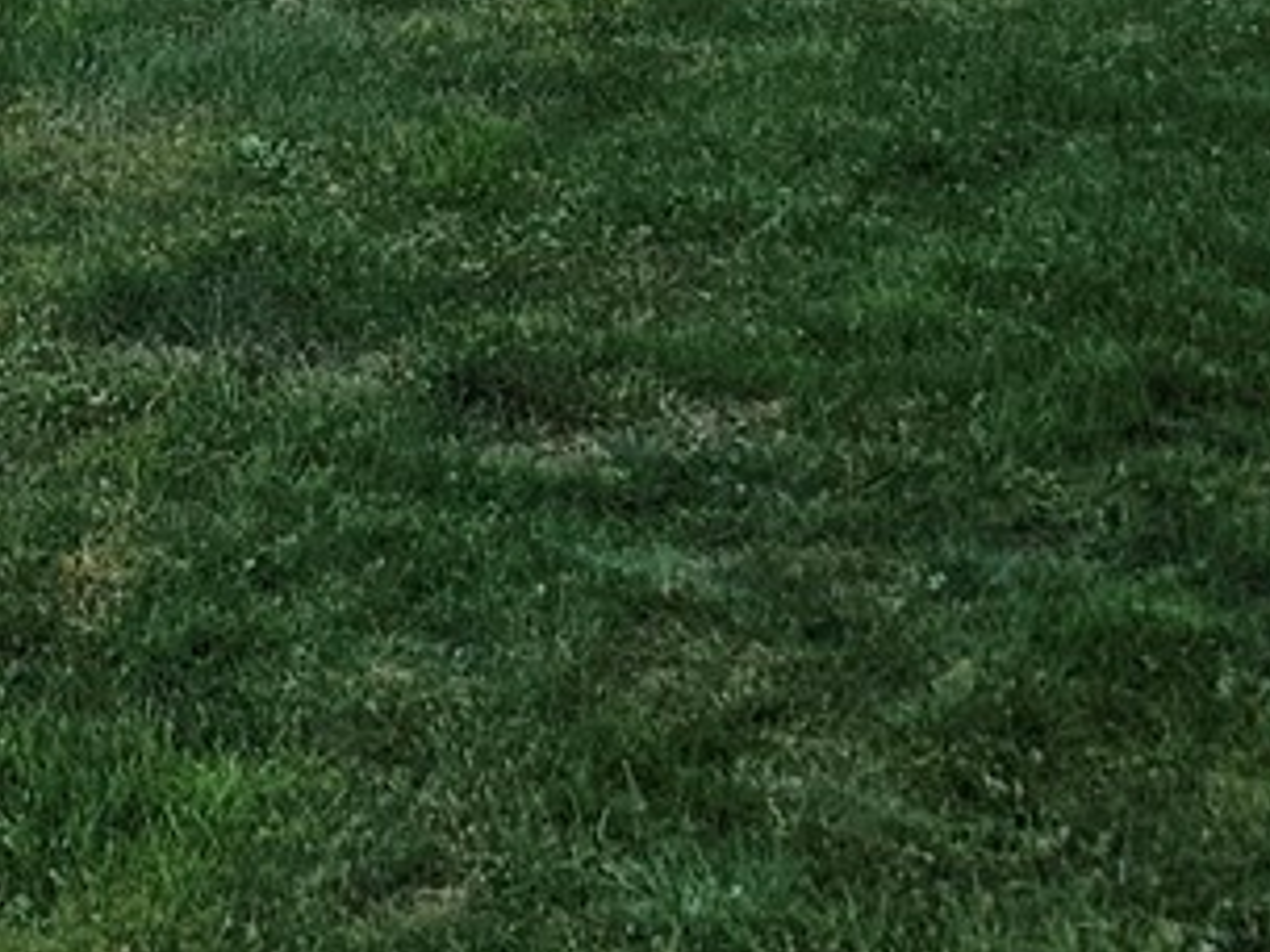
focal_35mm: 121
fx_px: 4439
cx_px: -610
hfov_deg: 15.1
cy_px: -1115
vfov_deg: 10.9
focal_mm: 6.3
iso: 20
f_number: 1.7
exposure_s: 1/207
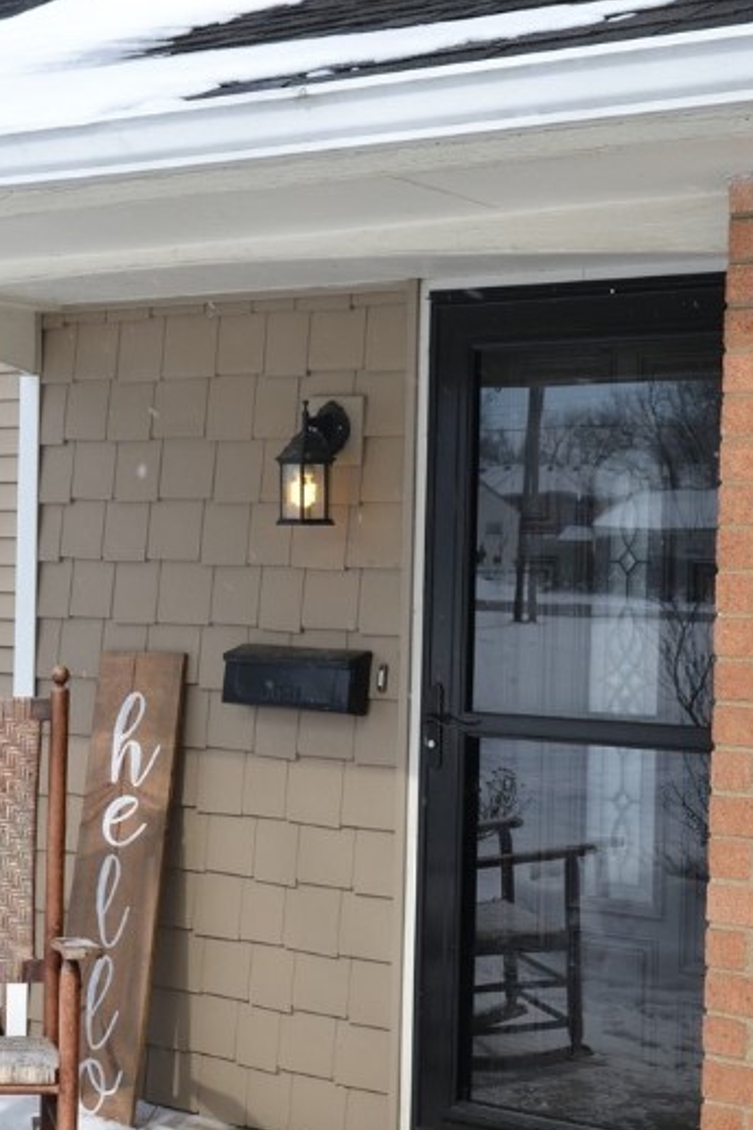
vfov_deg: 31.1
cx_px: 293
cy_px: 615
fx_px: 2031
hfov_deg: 21.0
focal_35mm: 65
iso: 100
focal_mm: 29
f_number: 7.1
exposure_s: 1/200
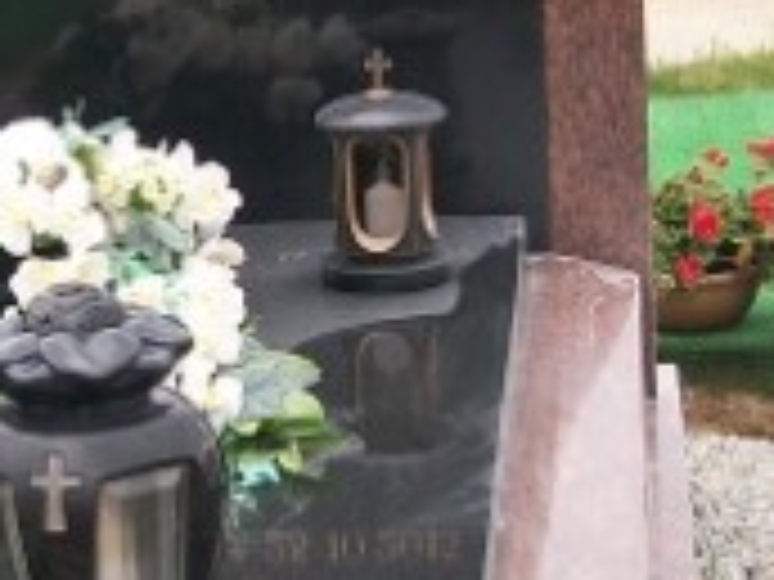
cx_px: -14
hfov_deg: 14.5
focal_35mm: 134
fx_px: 2996
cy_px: 337
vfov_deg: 11.1
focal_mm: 6
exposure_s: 1/320
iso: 80
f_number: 2.7
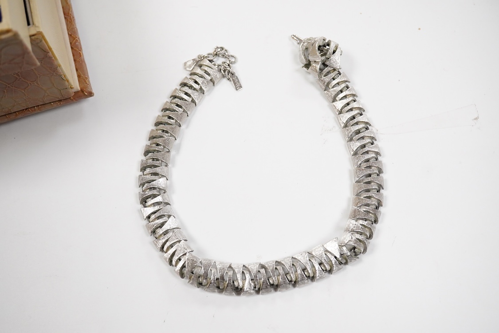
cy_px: 166
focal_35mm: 45
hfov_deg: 43.6
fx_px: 624
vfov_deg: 29.9
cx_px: 250
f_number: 8
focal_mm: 30
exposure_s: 1/320
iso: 2500
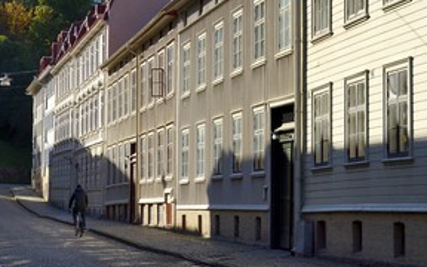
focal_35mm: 104
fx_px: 1210
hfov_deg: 19.9
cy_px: 90
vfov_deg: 12.6
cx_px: 305
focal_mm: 70
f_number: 13
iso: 200
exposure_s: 1/200
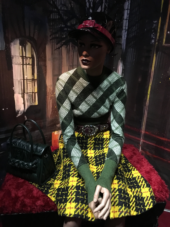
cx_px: 85
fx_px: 190
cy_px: 114
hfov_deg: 48.2
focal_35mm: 29
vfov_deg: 61.7
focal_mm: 4.2
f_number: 2.2
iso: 320
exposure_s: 1/17
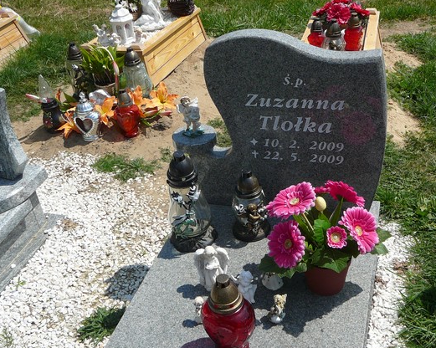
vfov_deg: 35.6
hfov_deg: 43.7
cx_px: 251
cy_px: 198
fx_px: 542
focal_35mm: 42
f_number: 5
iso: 80
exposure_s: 1/640
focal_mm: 5.2
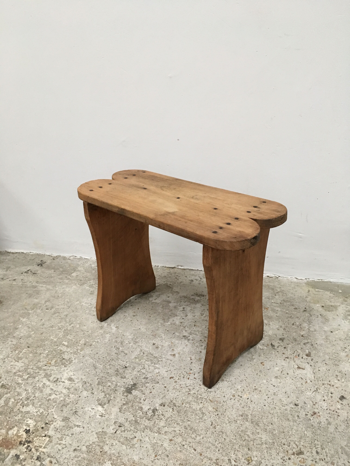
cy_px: 233
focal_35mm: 29
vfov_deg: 61.7
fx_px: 391
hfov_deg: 48.2
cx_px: 175
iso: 200
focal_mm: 4.15
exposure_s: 1/33
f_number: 2.2
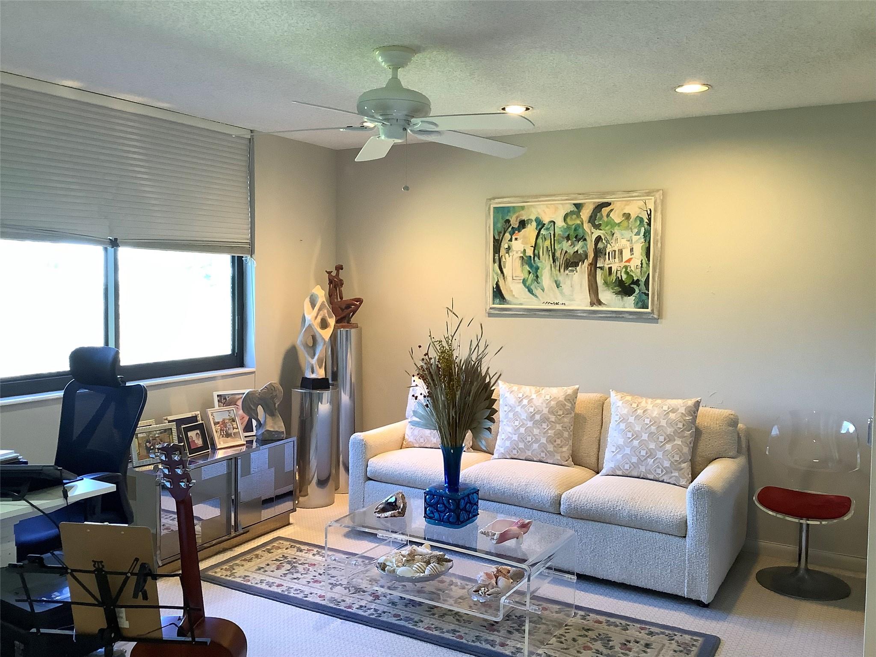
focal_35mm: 31
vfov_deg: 45.4
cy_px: 328
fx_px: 784
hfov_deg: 58.4
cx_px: 438
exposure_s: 1/50
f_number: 2.4
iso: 160
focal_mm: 3.3
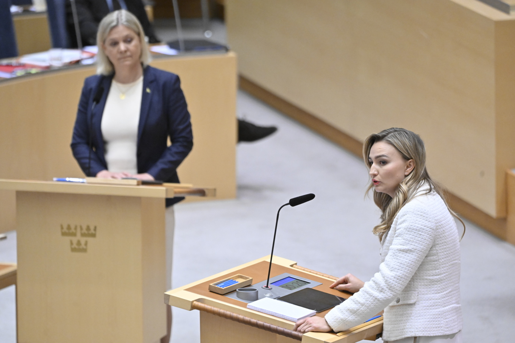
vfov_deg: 3.4
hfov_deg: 5.2
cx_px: 258
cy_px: 172
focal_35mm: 400
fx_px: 5720
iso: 4000
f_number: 5.6
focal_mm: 400
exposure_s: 1/200
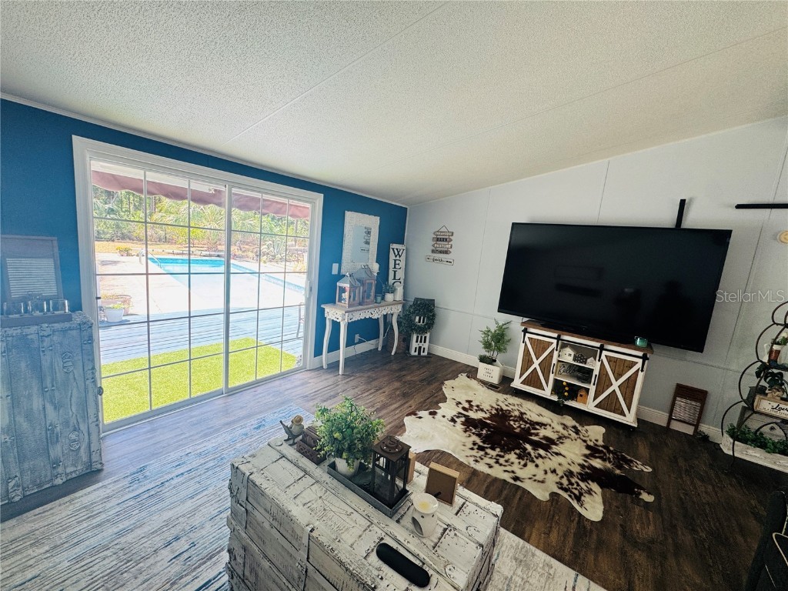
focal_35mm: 14
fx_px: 319
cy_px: 296
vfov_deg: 85.7
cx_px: 394
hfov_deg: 102.1
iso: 64
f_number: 2.2
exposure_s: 1/99
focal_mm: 2.22
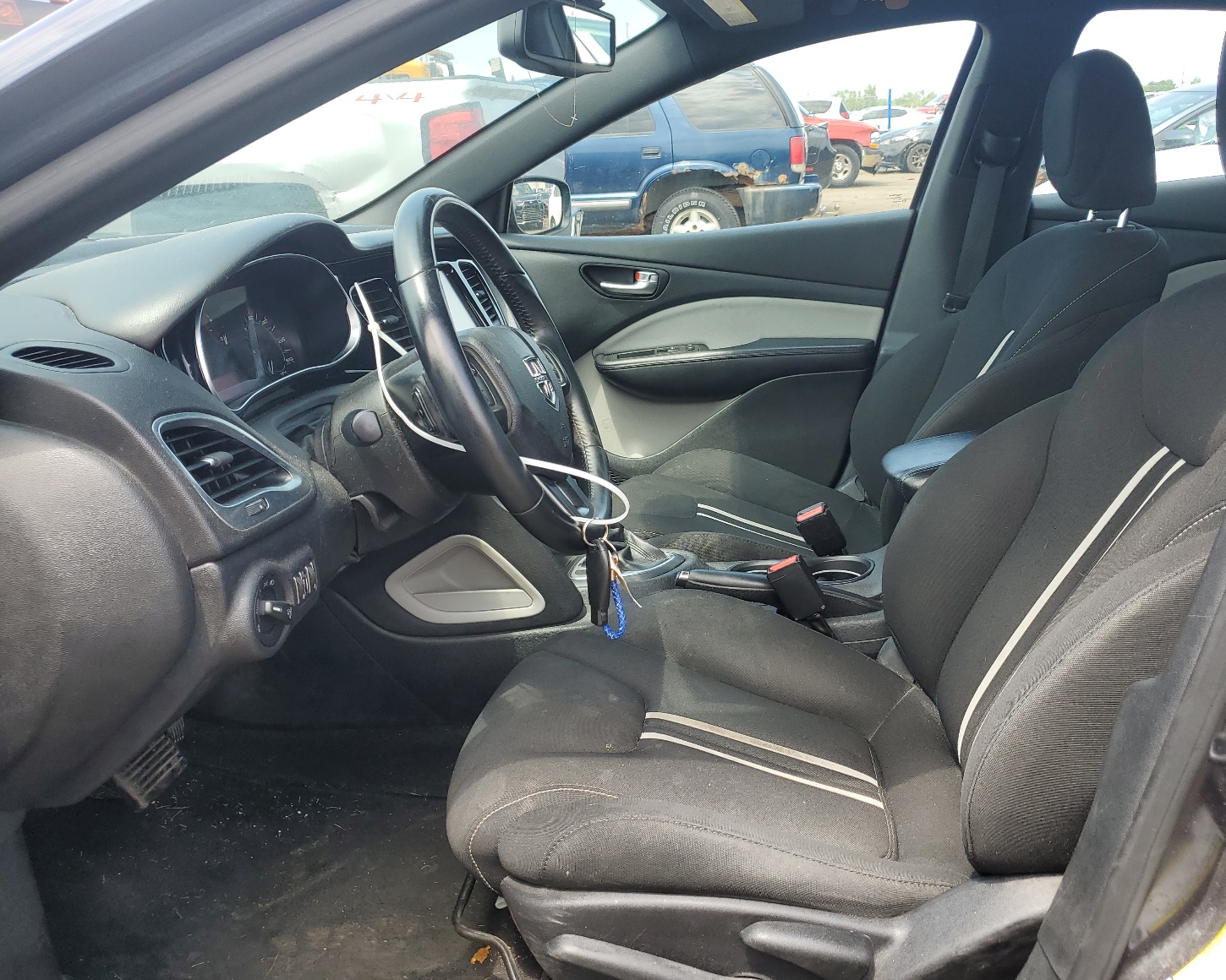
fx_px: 1016
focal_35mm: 28
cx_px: 674
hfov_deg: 62.1
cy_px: 502
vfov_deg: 51.5
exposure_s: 1/476
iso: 50
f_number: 1.5
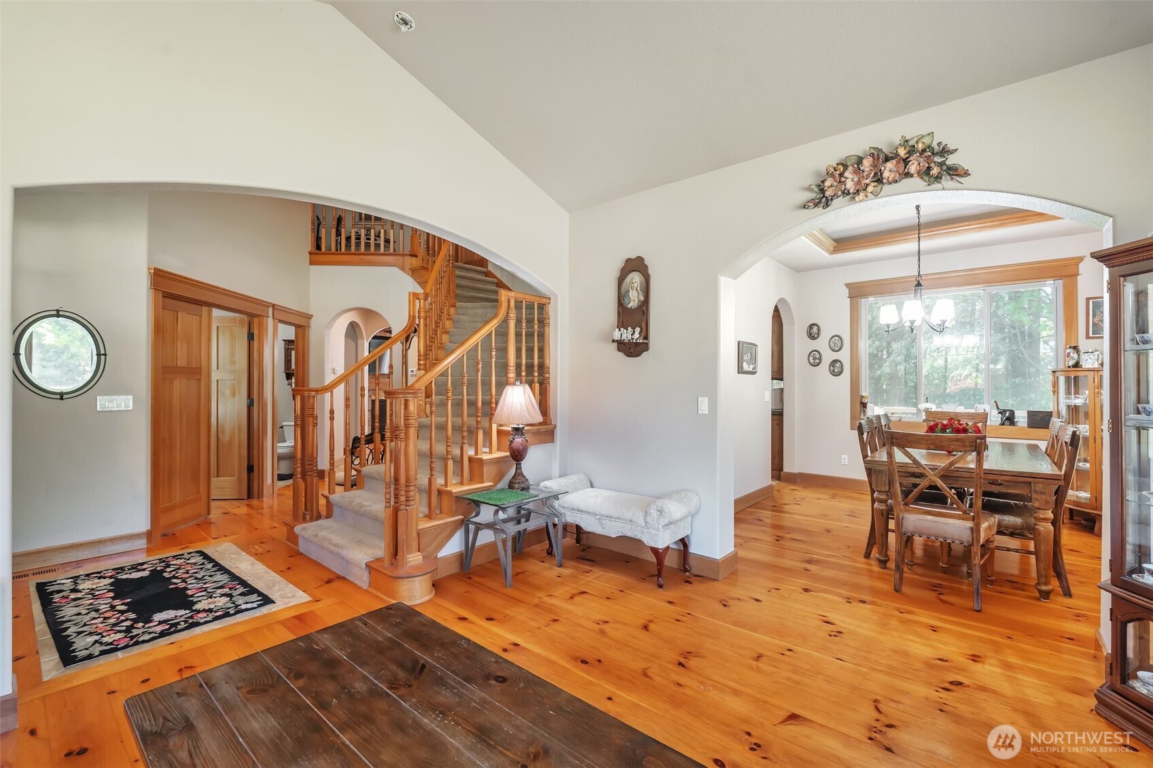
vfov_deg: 73.7
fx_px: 512
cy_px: 384
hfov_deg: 96.7
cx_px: 576
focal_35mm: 16
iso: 400
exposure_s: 1/3
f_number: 8
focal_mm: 16
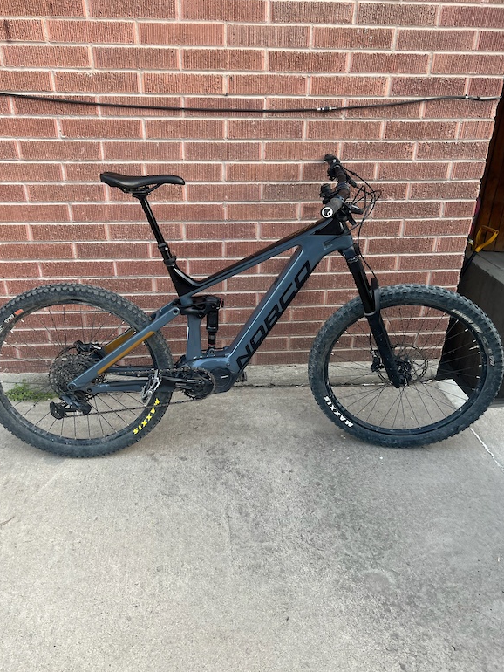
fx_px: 524
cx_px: 245
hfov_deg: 51.4
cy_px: 333
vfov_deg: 65.3
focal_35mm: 27
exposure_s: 1/121
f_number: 1.5
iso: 80
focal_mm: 5.7
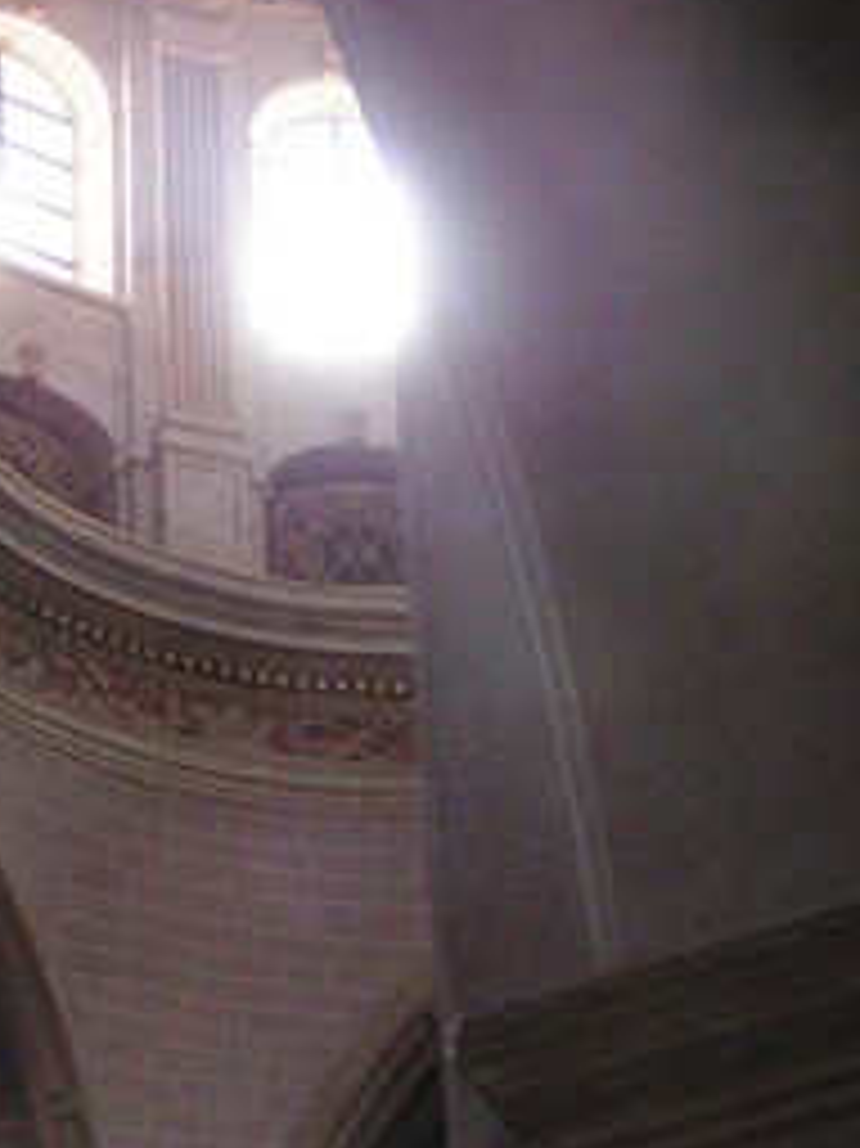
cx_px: 315
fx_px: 3746
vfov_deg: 17.4
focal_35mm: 113
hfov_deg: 13.1
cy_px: 664
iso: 400
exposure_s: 1/50
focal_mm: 7.3
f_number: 3.5
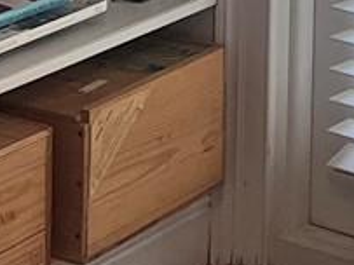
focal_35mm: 205
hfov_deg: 8.8
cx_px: 846
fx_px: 2095
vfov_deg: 6.5
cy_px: -574
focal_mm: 5.7
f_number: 1.5
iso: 80
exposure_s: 1/60
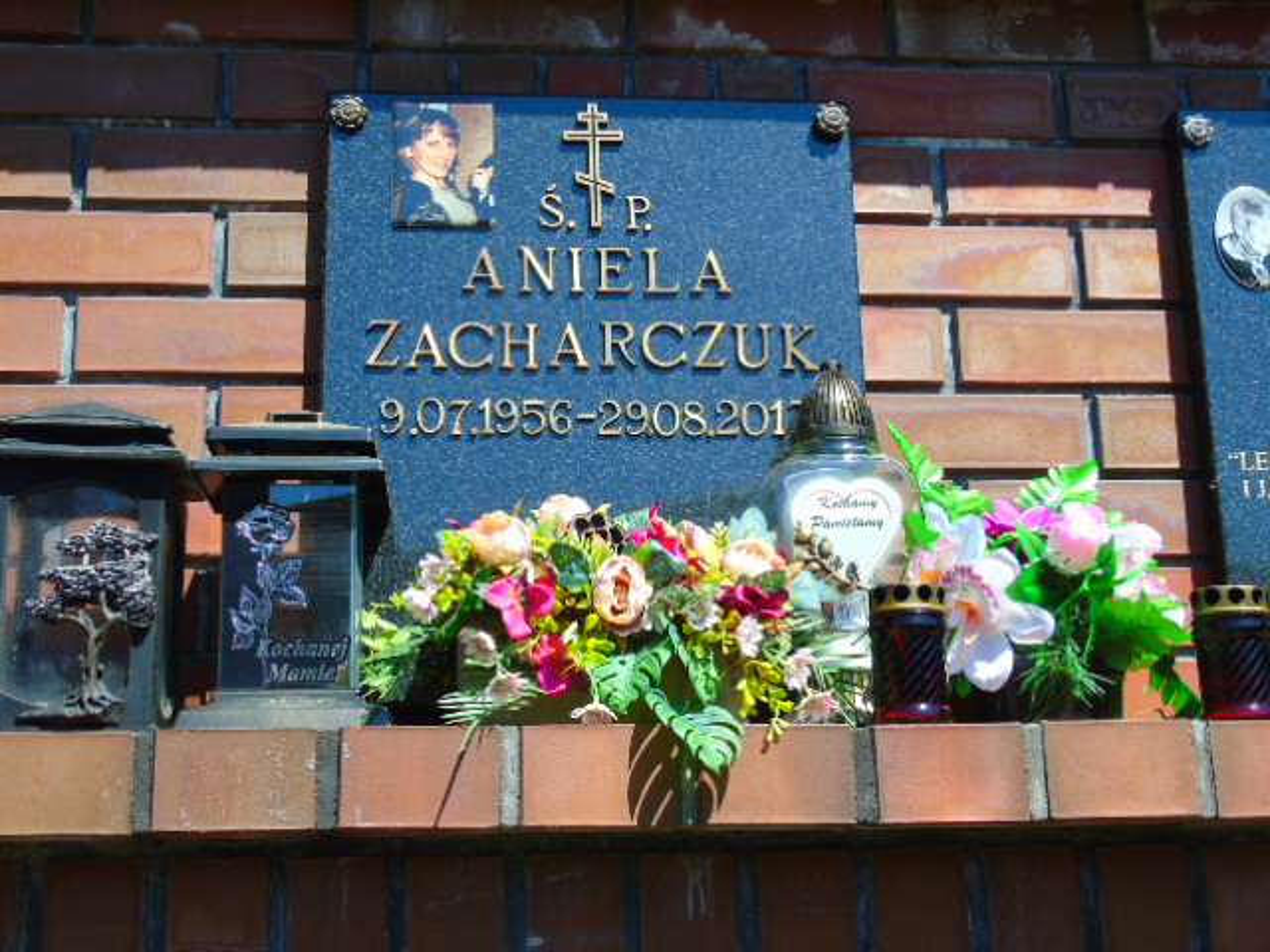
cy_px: 476
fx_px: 1688
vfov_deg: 31.5
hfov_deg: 41.2
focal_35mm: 46
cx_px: 635
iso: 80
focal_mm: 8.2
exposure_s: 1/320
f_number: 4.1
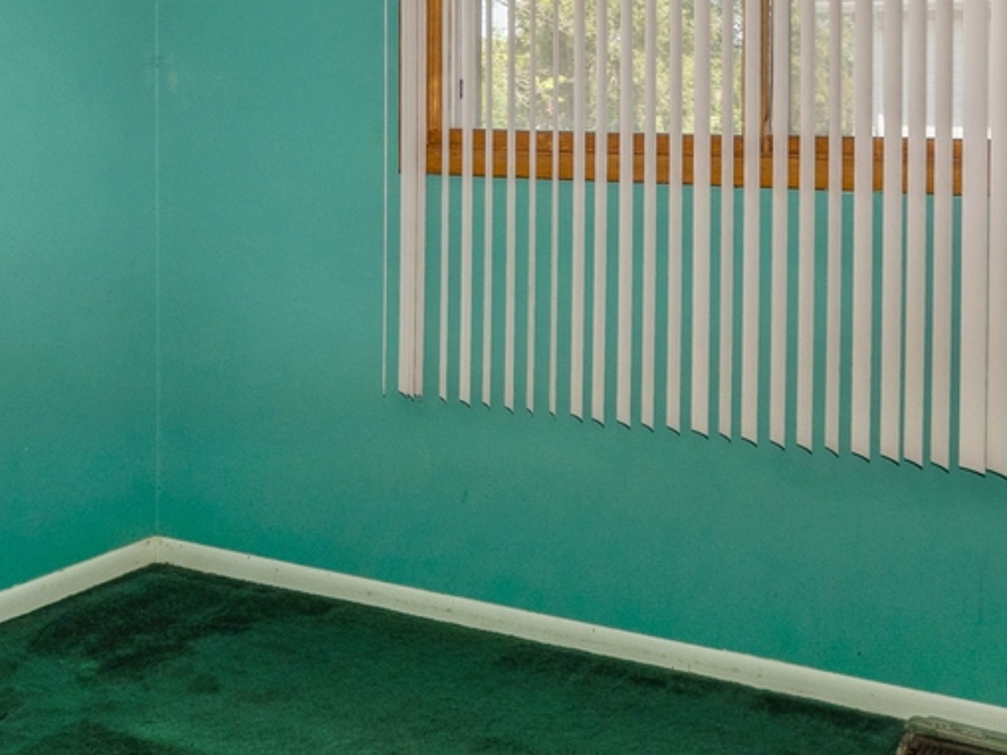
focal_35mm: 46
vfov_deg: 30.7
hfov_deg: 41.2
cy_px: 149
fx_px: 1338
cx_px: 513
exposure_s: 1/200
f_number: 5.6
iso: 200
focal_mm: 10
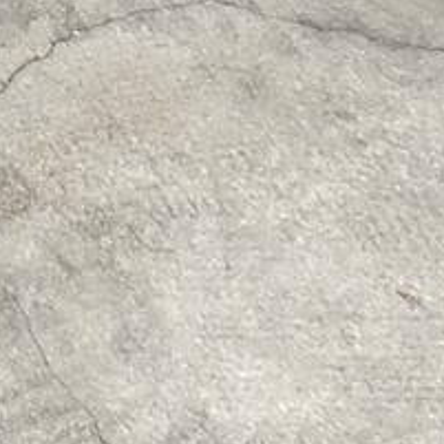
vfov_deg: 7.2
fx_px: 3134
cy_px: -891
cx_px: -837
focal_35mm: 216
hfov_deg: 7.3
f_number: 3.5
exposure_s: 1/320
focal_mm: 4.1
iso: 80
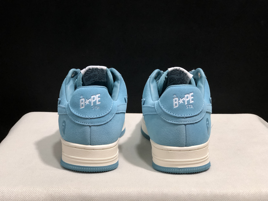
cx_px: 134
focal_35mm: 57
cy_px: 100
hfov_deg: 33.8
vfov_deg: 25.7
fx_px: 441
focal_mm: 6.6
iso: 80
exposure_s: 1/30
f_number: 2.8
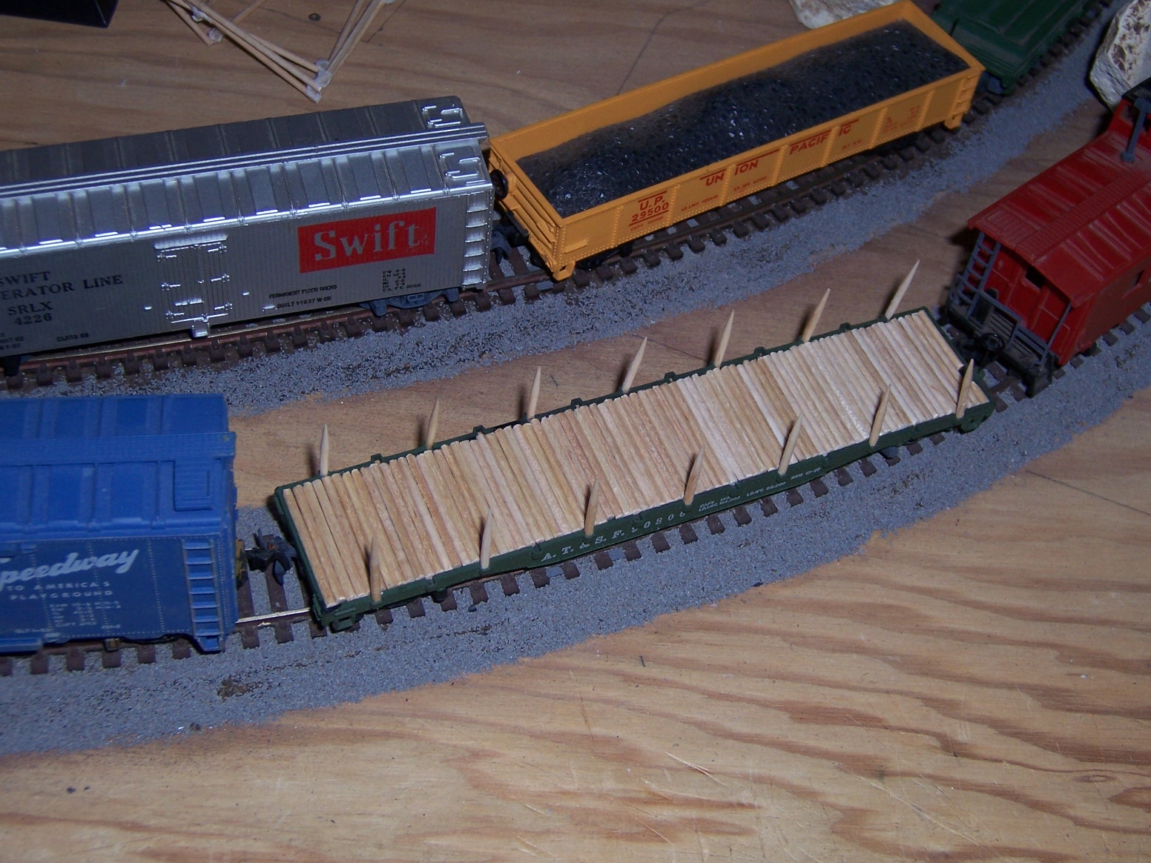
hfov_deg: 38.9
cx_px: 576
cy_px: 432
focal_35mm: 49
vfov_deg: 29.7
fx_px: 1629
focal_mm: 8.2
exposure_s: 1/60
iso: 80
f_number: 3.4
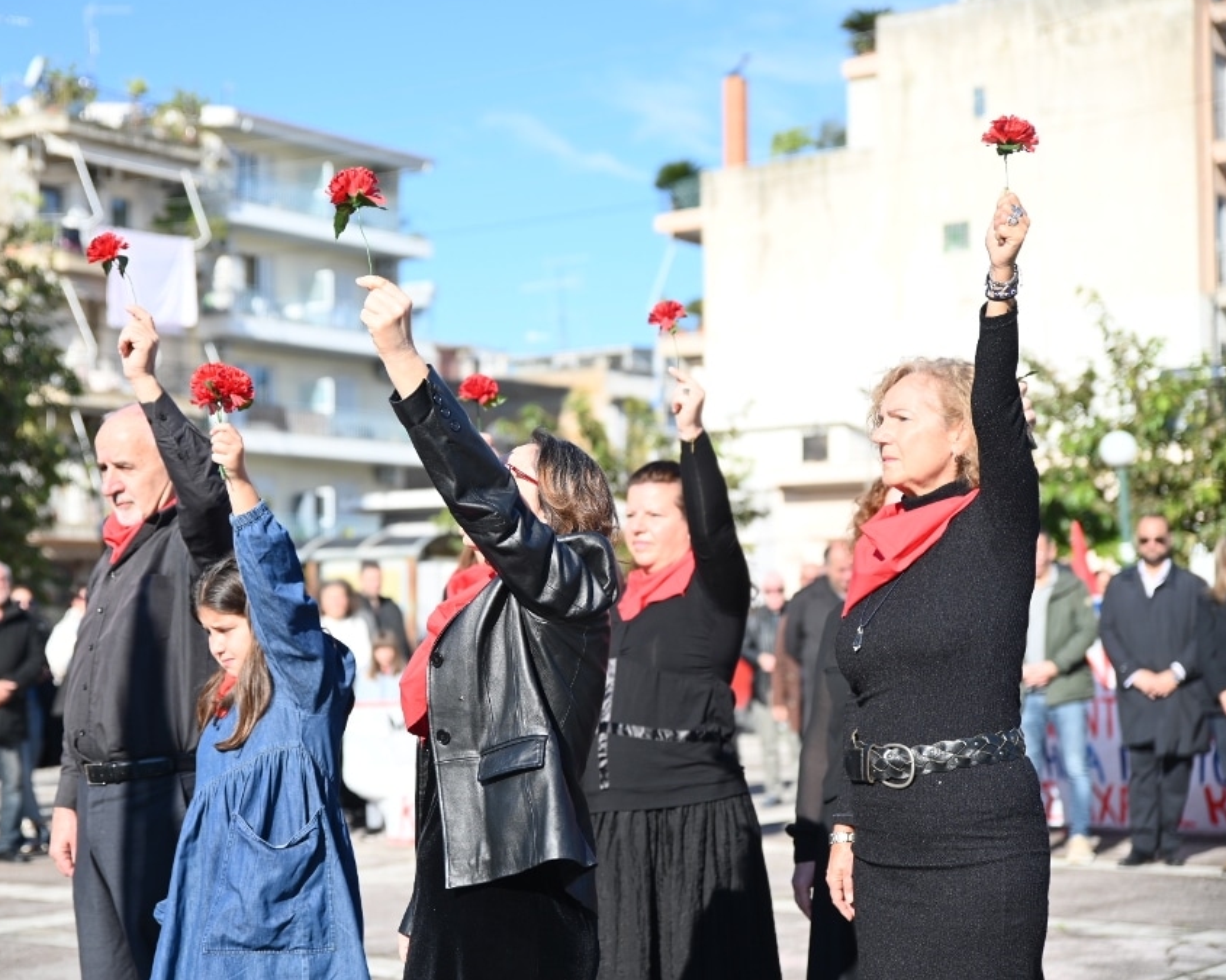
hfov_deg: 28.7
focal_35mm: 66
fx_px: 2395
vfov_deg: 23.1
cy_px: 491
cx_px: 506
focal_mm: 58
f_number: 2.8
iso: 125
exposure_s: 1/1600
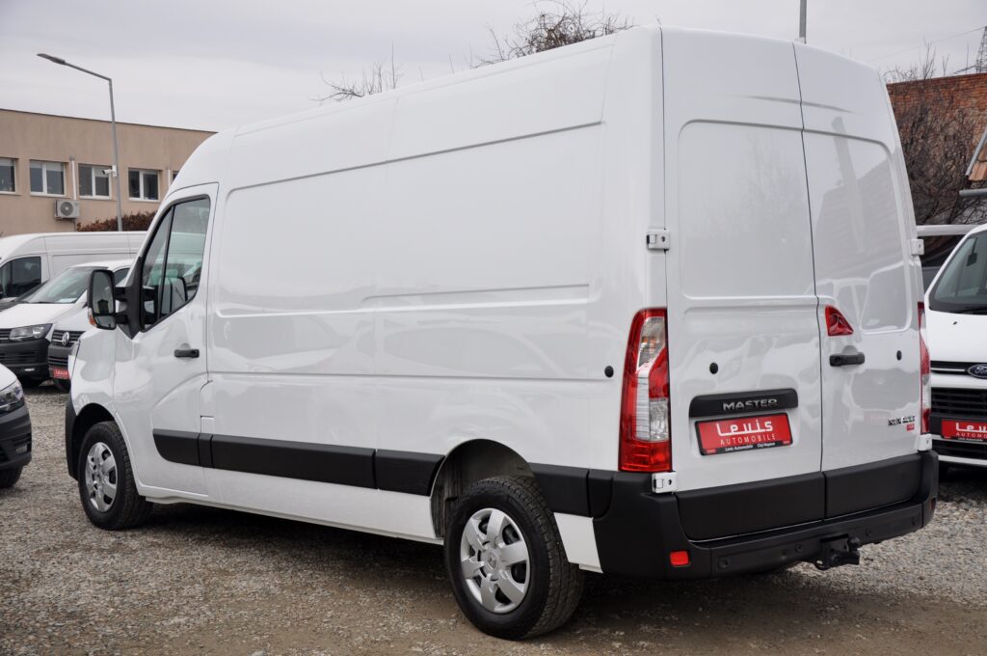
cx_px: 494
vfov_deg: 28.0
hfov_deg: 41.2
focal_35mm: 48
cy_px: 328
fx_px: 1314
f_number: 6.3
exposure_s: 1/160
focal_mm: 32
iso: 400
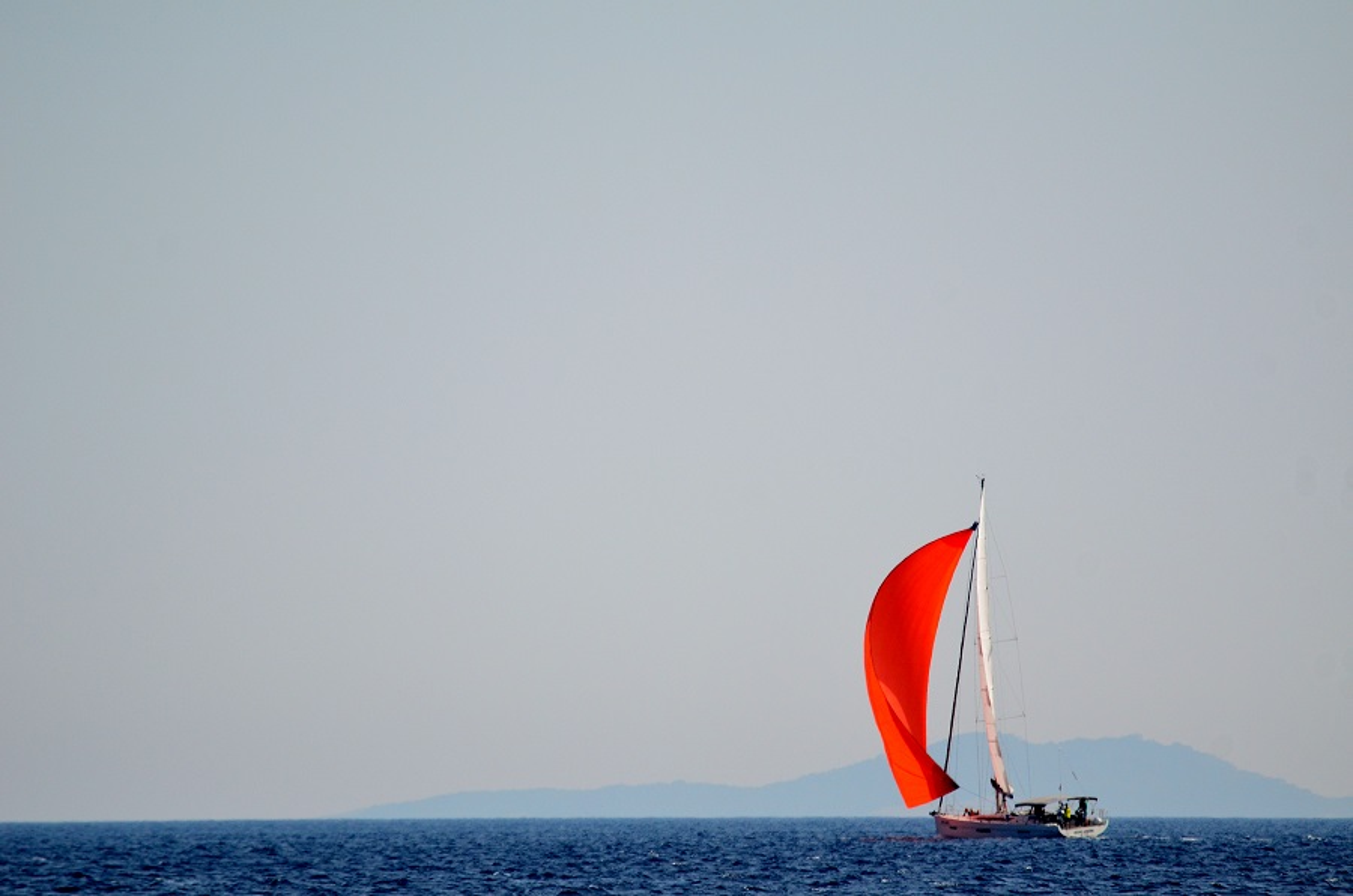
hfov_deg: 4.6
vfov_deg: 3.0
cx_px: 676
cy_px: 448
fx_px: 16877
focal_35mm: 450
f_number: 5.6
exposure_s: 1/3200
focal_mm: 300
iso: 640
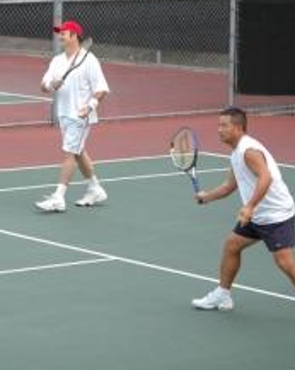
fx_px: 1750
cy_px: 126
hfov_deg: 9.6
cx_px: 55
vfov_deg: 12.1
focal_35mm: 160
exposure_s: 1/500
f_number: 4
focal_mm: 55
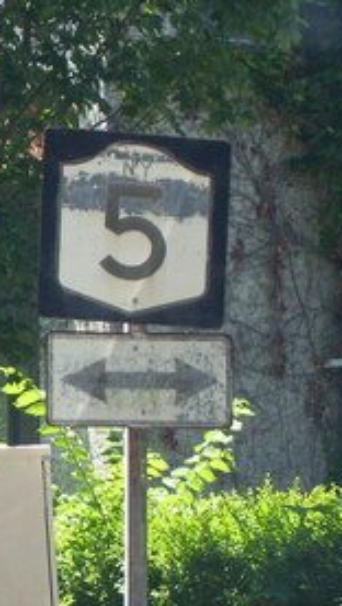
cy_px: 418
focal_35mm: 254
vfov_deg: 8.5
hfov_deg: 4.8
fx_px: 4091
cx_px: -7
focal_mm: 18
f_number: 4.6
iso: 320
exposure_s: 1/250
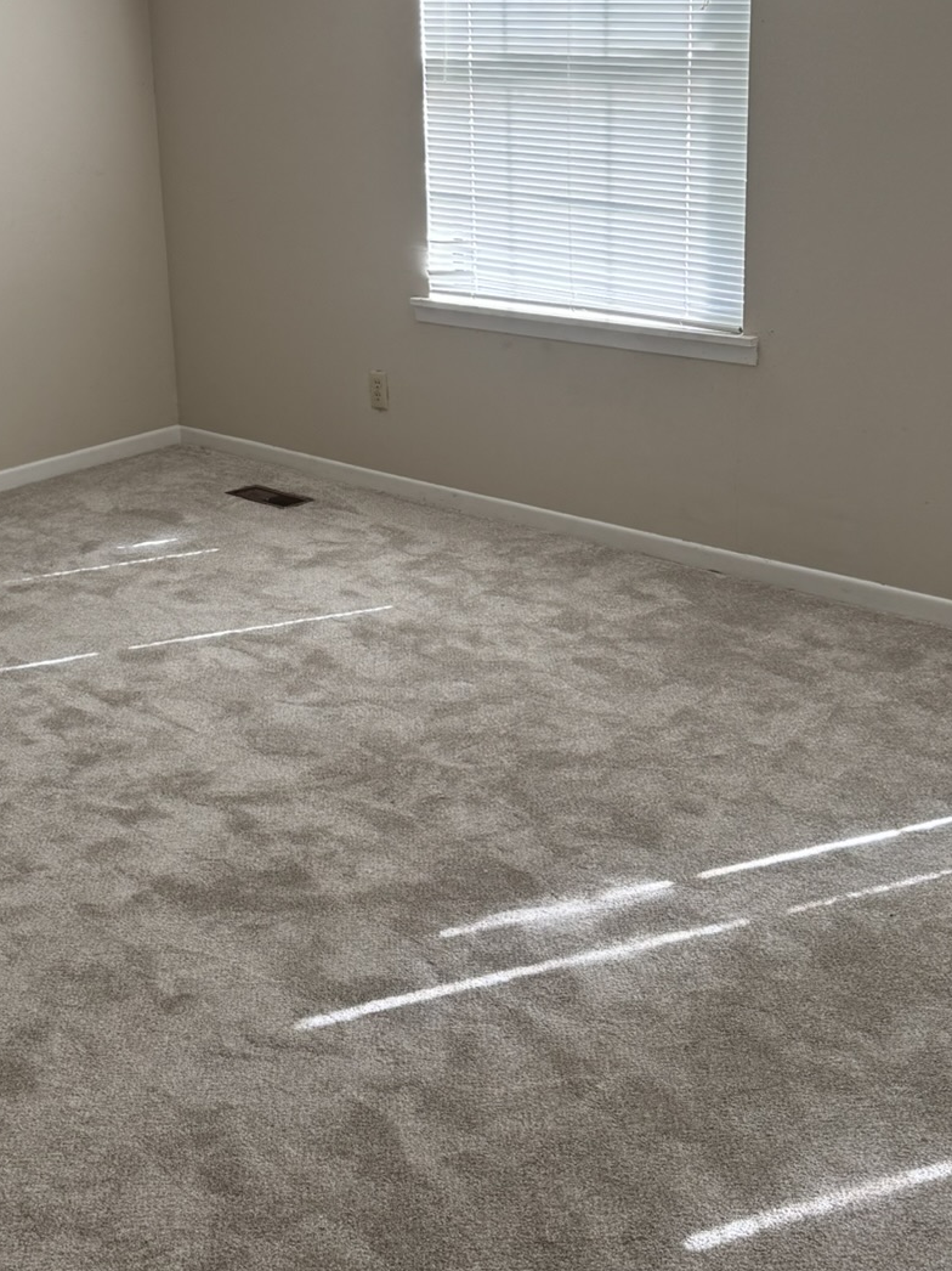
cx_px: 274
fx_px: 1724
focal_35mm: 47
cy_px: 445
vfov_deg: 40.0
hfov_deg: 30.5
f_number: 1.78
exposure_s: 1/120
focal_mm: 6.76
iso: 125
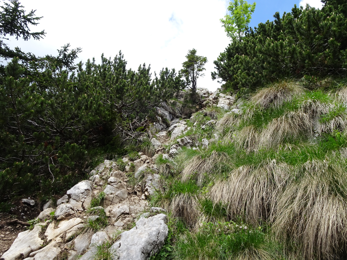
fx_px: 241
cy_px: 130
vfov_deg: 56.8
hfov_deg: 71.6
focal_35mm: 24
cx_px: 174
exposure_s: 1/500
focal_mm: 4.1
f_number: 3.5
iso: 80
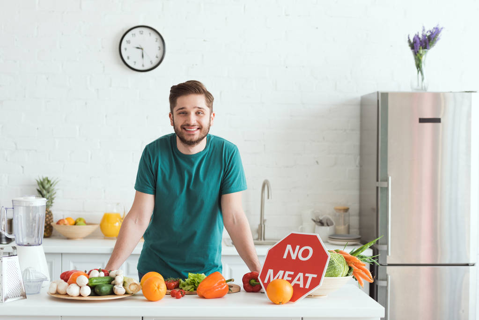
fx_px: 932
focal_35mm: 70
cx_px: 240
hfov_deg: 28.8
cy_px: 160
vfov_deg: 19.5
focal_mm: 70
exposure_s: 1/200
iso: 400
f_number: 3.5
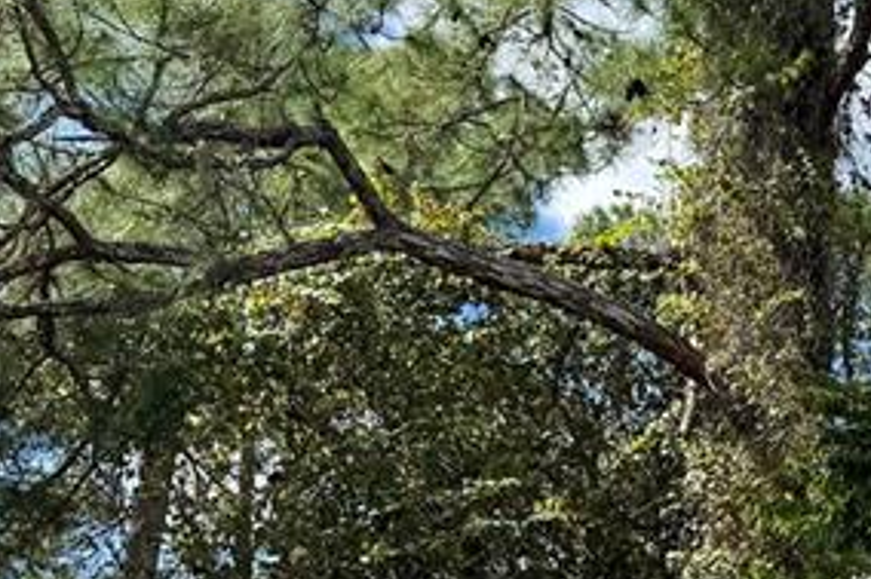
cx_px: 1221
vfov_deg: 14.8
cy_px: 646
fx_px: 2176
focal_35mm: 90
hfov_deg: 20.2
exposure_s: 1/4167
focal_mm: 6.76
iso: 80
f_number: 1.78
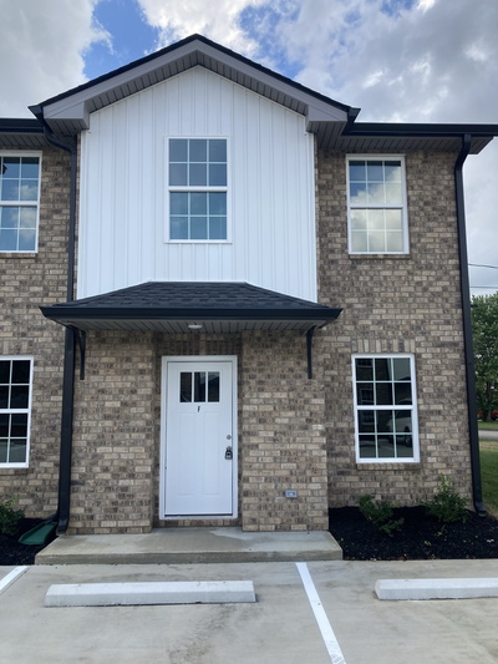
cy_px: 332
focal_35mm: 28
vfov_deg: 63.4
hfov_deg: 49.8
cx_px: 249
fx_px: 537
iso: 20
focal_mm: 3.99
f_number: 1.8
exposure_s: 1/852
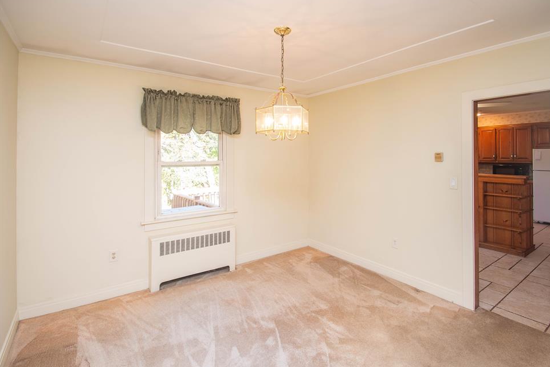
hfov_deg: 96.6
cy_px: 190
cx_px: 292
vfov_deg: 73.7
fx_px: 244
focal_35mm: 16
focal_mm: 10
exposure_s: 1/60
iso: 500
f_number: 5.6
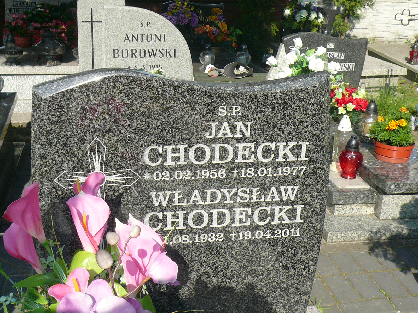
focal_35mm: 48
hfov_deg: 39.7
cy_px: 156
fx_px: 580
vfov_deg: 30.3
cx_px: 209
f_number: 9
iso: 100
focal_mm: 5.2
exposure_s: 1/125
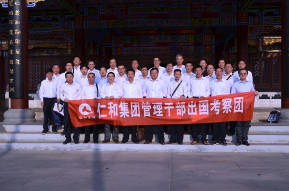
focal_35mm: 38
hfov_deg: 51.4
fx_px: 301
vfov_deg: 35.4
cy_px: 96
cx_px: 144
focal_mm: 25
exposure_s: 1/320
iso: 100
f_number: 9
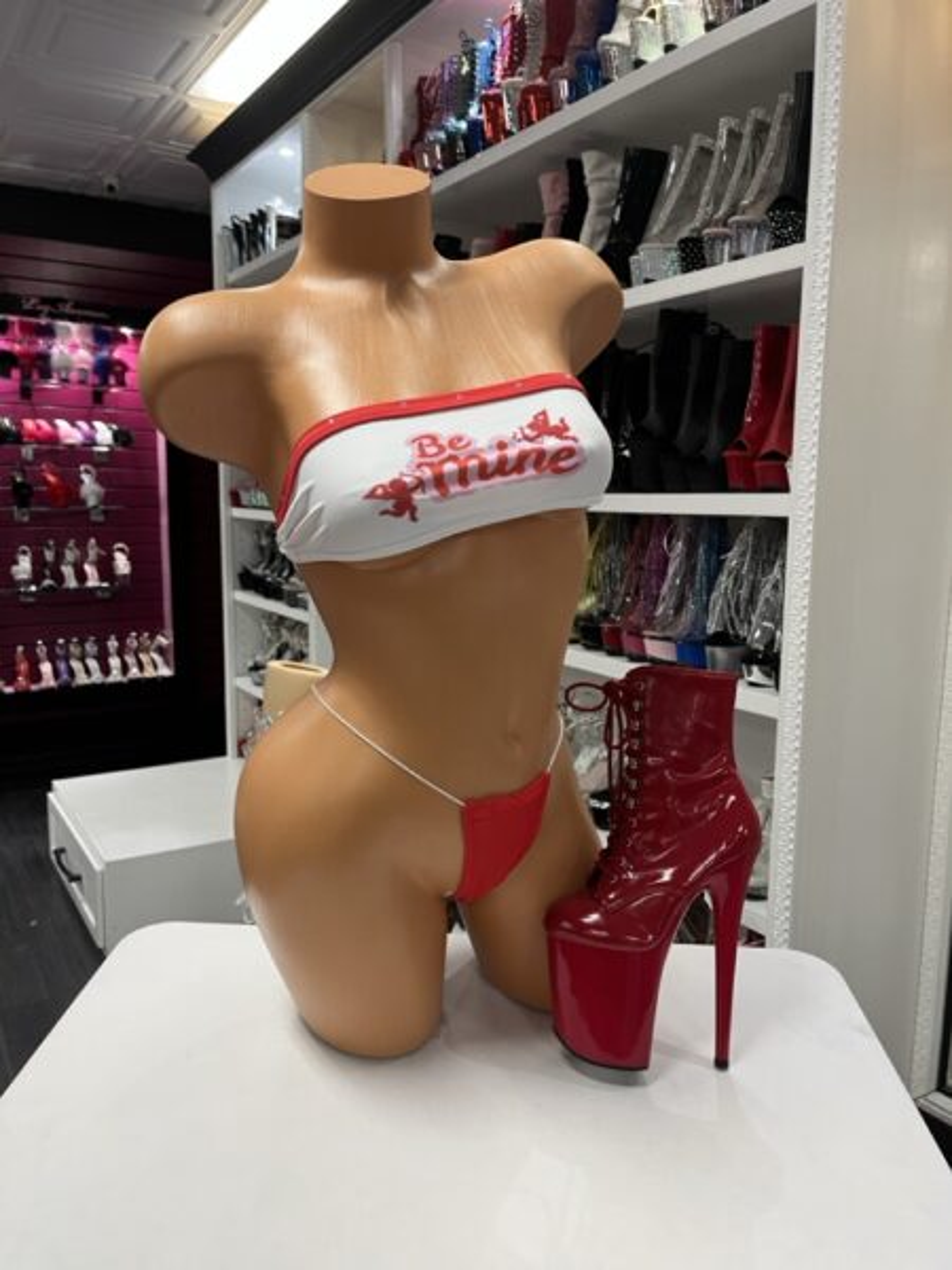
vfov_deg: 67.3
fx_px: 953
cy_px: 635
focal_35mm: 26
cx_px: 476
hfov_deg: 53.1
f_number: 1.6
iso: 100
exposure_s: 1/60
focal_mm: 5.1
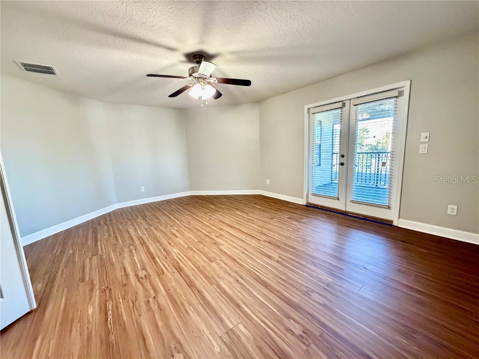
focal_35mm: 14
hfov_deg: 102.1
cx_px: 240
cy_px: 180
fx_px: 194
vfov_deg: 85.7
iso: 1000
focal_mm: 2.22
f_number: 2.2
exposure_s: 1/60
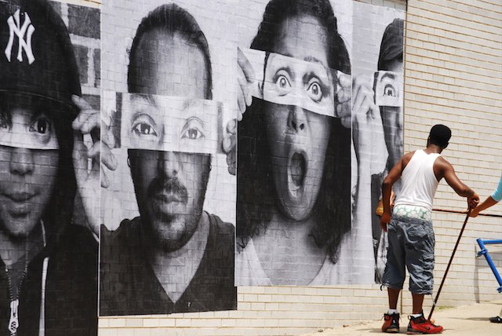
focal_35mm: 150
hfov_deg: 13.7
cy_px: 168
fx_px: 2094
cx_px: 251
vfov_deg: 9.2
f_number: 9
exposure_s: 1/1250
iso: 500
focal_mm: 100
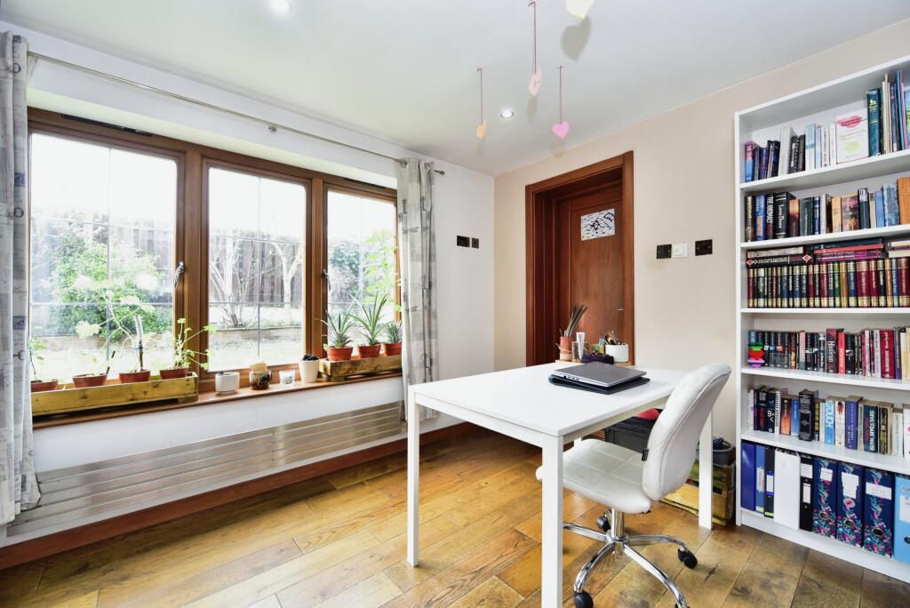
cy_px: 304
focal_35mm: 14
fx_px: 354
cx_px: 455
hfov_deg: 104.2
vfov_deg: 81.3
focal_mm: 14
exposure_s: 1/60
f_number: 4
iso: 400
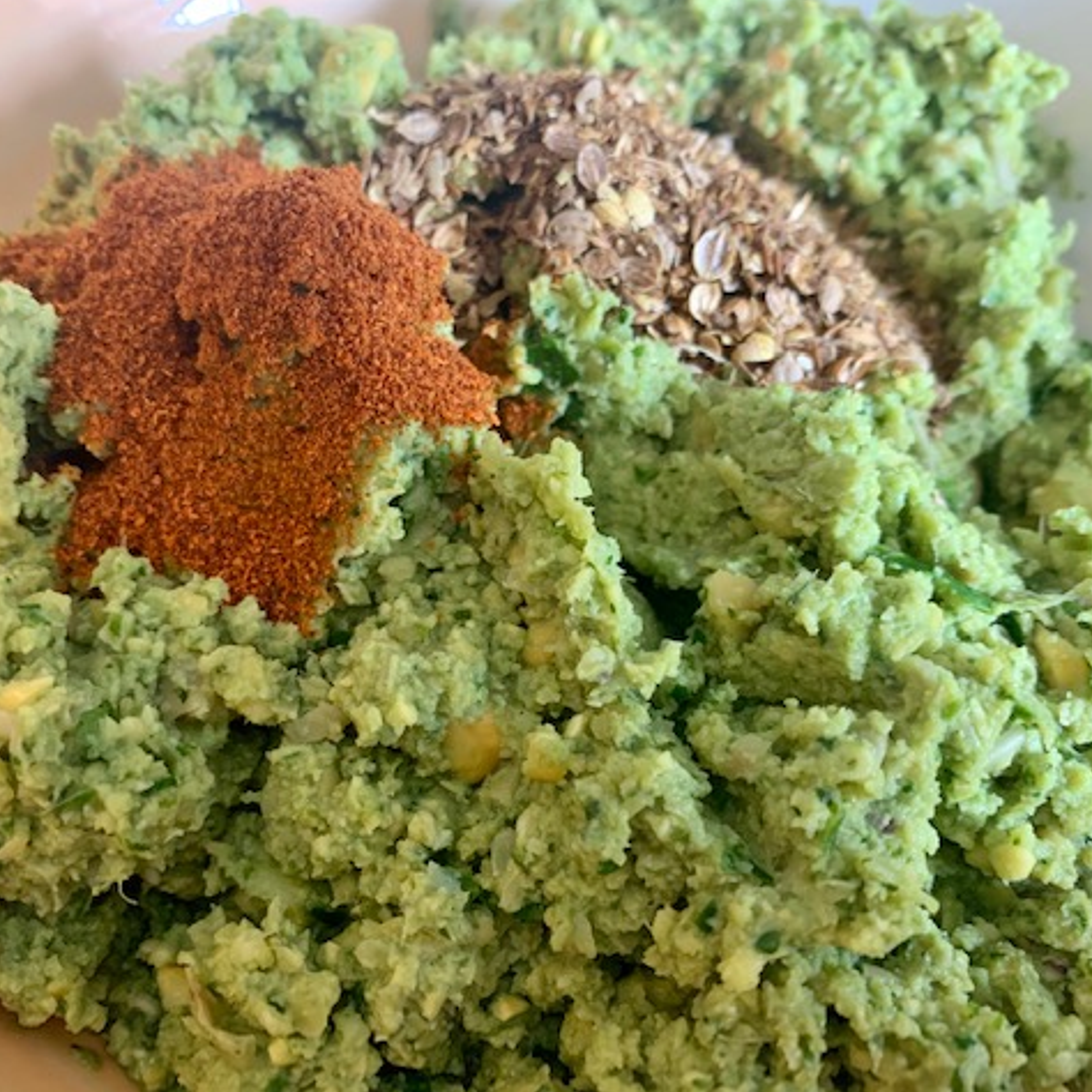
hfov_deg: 52.5
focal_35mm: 31
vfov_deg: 52.5
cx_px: 509
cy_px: 541
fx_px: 1106
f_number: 1.8
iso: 250
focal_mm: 4.25
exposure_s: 1/60
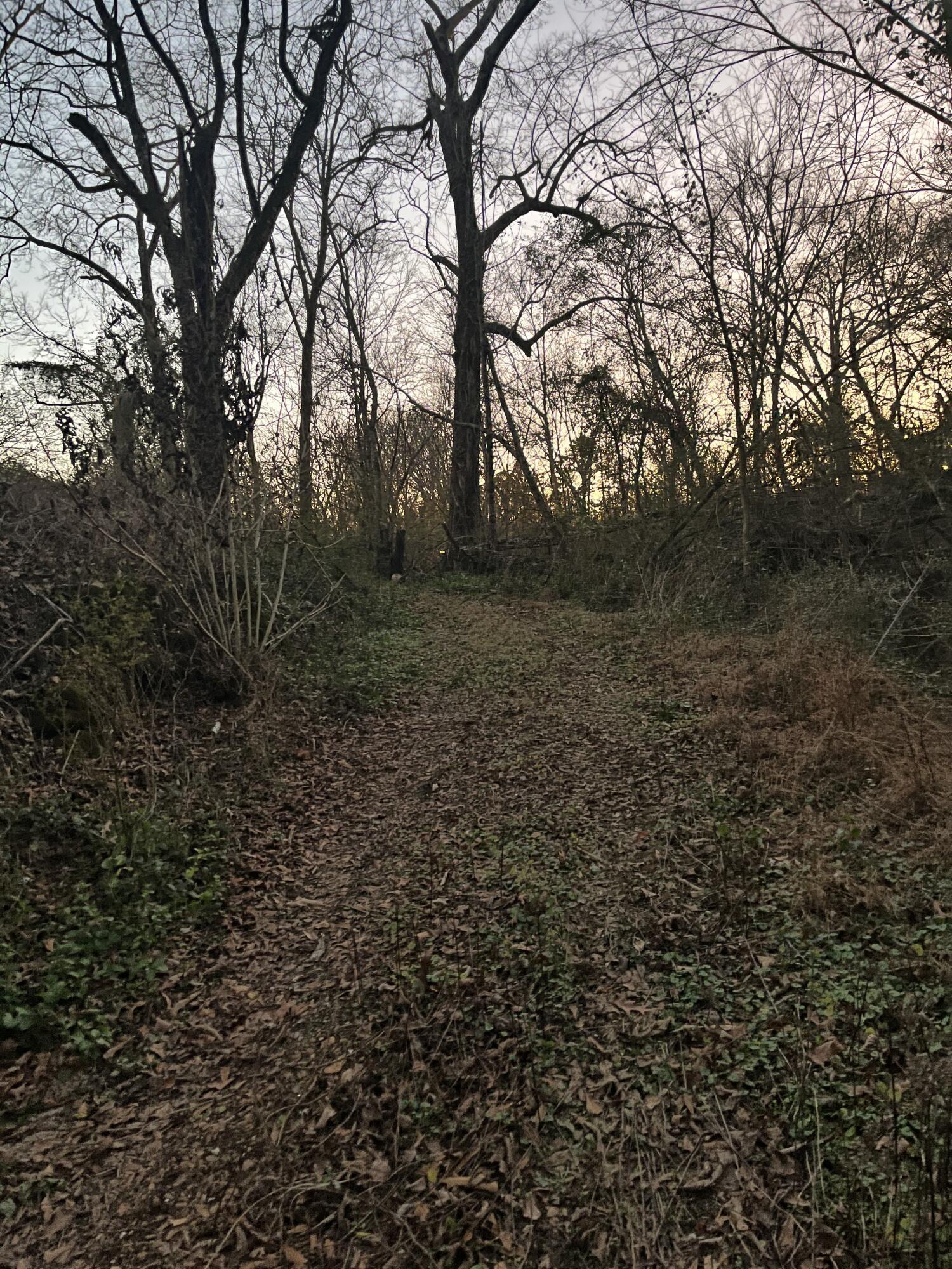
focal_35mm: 26
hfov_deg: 53.1
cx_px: 476
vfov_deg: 67.3
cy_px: 634
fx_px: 953
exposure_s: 1/30
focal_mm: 5.1
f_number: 1.6
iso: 640
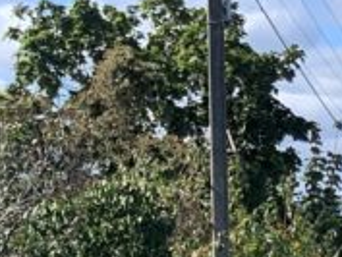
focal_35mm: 300
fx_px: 2966
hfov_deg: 6.5
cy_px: 696
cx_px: 549
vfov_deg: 4.8
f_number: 2.4
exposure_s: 1/705
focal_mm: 6
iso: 16
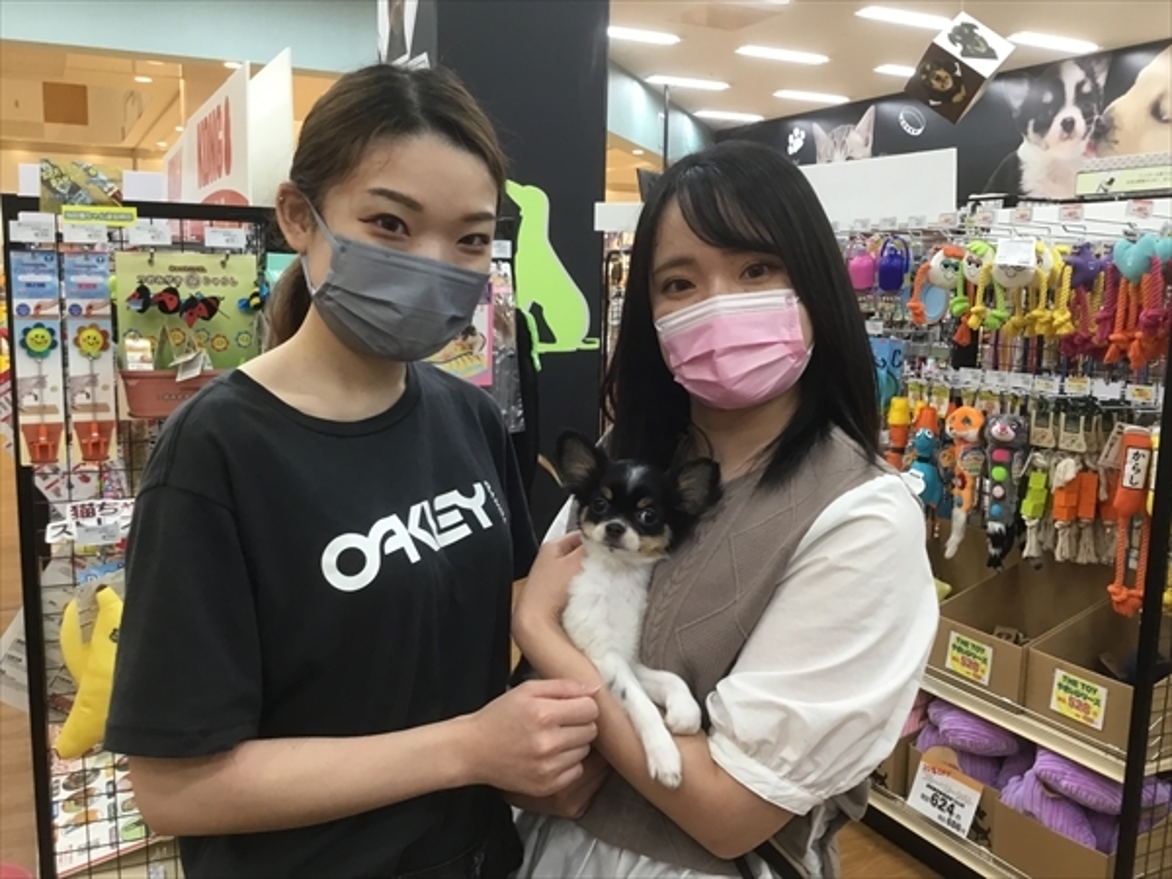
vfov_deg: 45.4
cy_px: 440
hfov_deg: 58.4
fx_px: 1050
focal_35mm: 31
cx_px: 586
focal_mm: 3.3
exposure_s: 1/33
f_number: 2.4
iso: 80
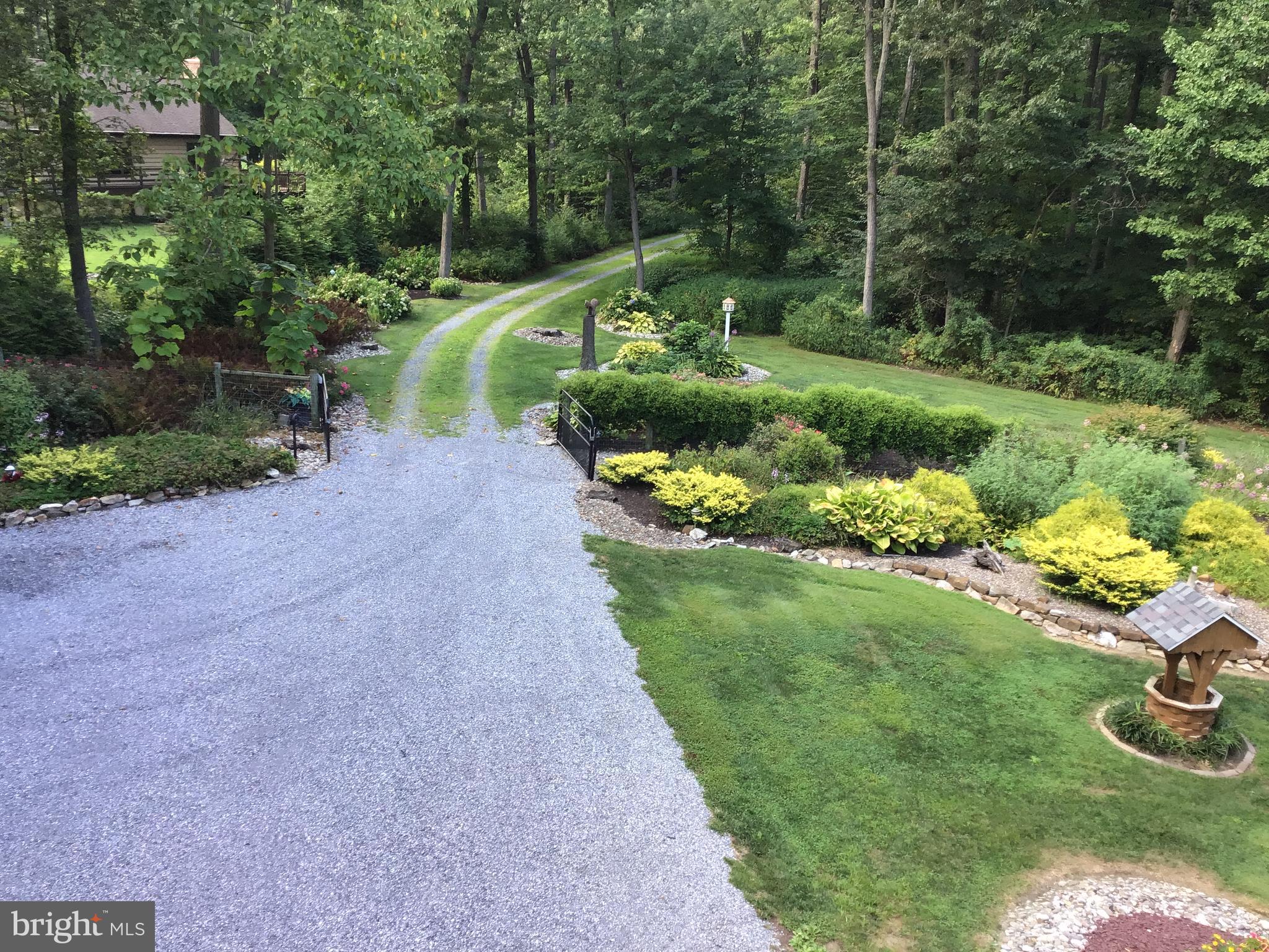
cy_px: 476
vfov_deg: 45.4
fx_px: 1136
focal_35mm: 31
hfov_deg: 58.4
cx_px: 634
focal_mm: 3.3
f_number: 2.4
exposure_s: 1/120
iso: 40
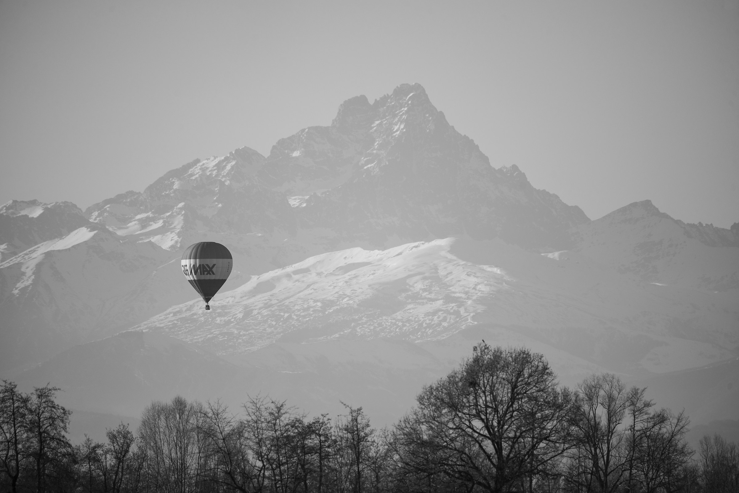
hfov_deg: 4.1
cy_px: 246
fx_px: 10267
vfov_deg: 2.8
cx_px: 370
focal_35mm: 500
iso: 200
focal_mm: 500
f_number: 6.3
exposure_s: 1/2000
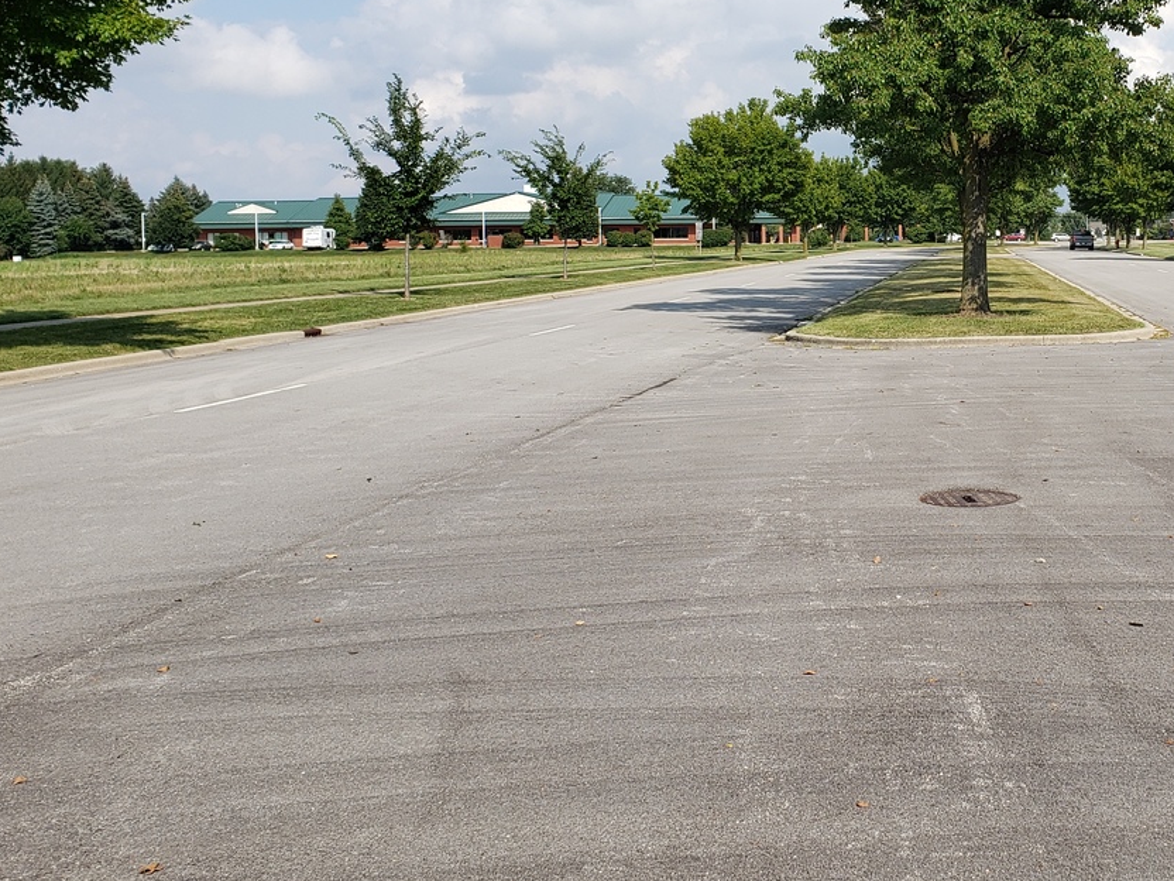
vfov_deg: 31.8
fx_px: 1526
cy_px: 258
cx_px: 964
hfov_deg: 40.1
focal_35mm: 45
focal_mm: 4.3
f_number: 2.4
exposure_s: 1/1503
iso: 50
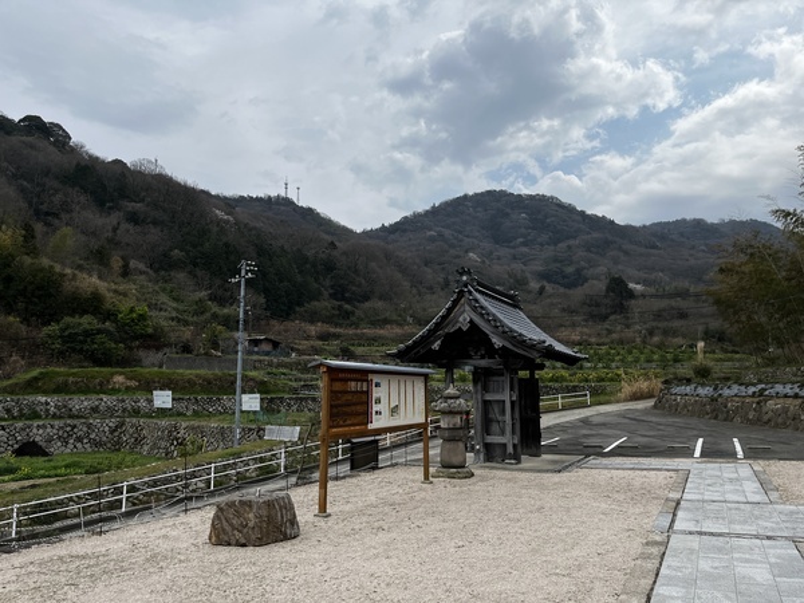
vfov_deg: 53.1
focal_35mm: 26
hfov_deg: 67.3
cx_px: 402
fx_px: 604
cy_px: 302
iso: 50
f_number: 1.6
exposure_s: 1/5556
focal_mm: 5.1
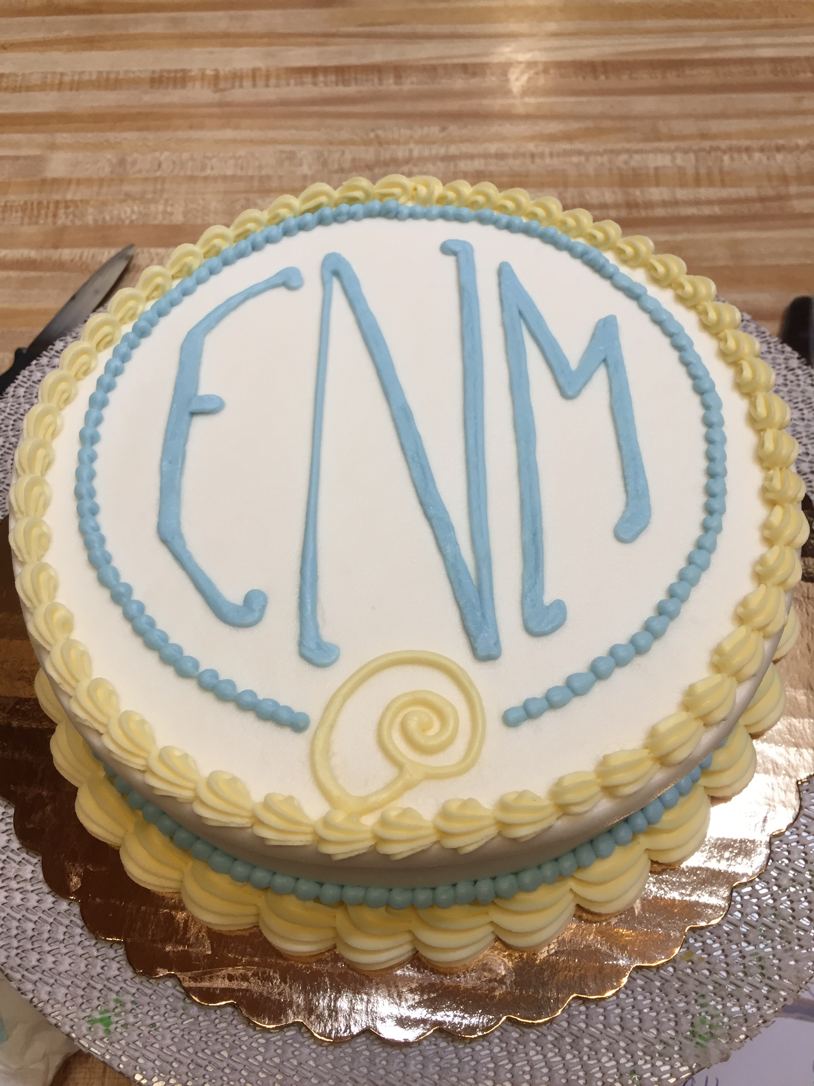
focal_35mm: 29
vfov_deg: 61.7
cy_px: 543
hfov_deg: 48.2
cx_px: 407
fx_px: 909
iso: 32
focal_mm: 4.15
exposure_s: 1/30
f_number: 2.2
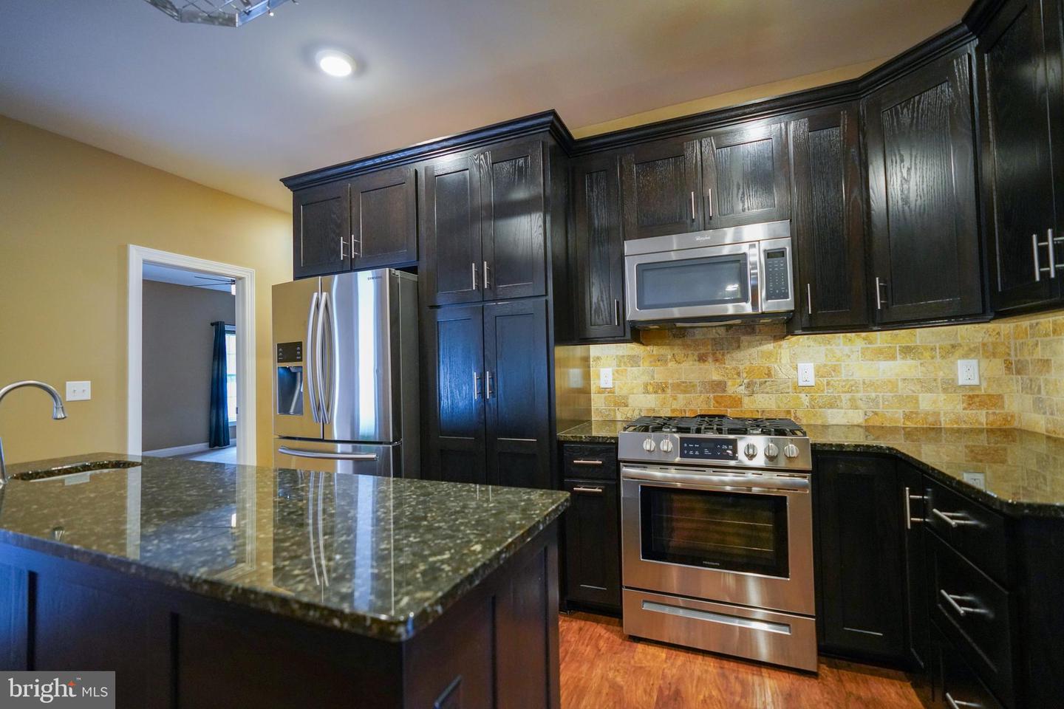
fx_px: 473
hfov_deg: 96.7
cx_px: 532
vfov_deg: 73.7
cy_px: 354
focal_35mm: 16
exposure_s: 1/160
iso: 4000
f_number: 2.8
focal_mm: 16
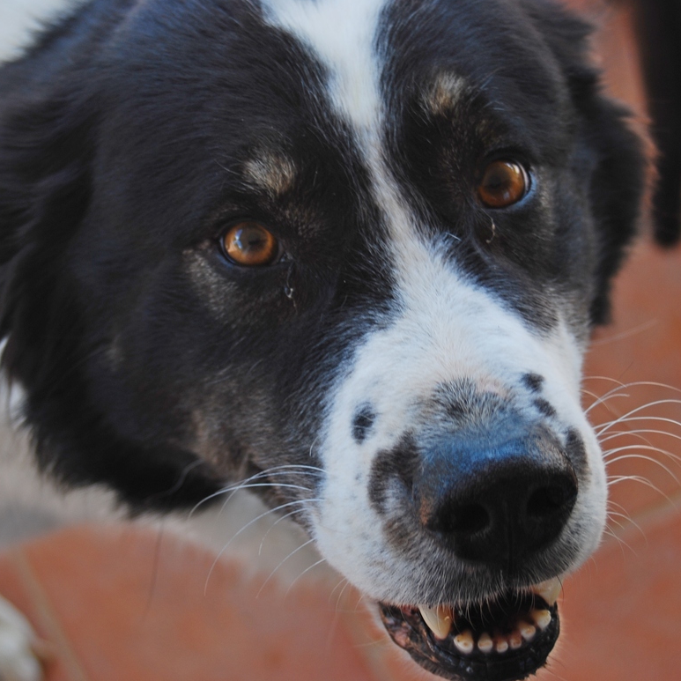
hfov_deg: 14.6
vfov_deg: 14.7
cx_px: 374
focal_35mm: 119
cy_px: 340
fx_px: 2649
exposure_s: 1/80
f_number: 5.3
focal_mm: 62
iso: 100
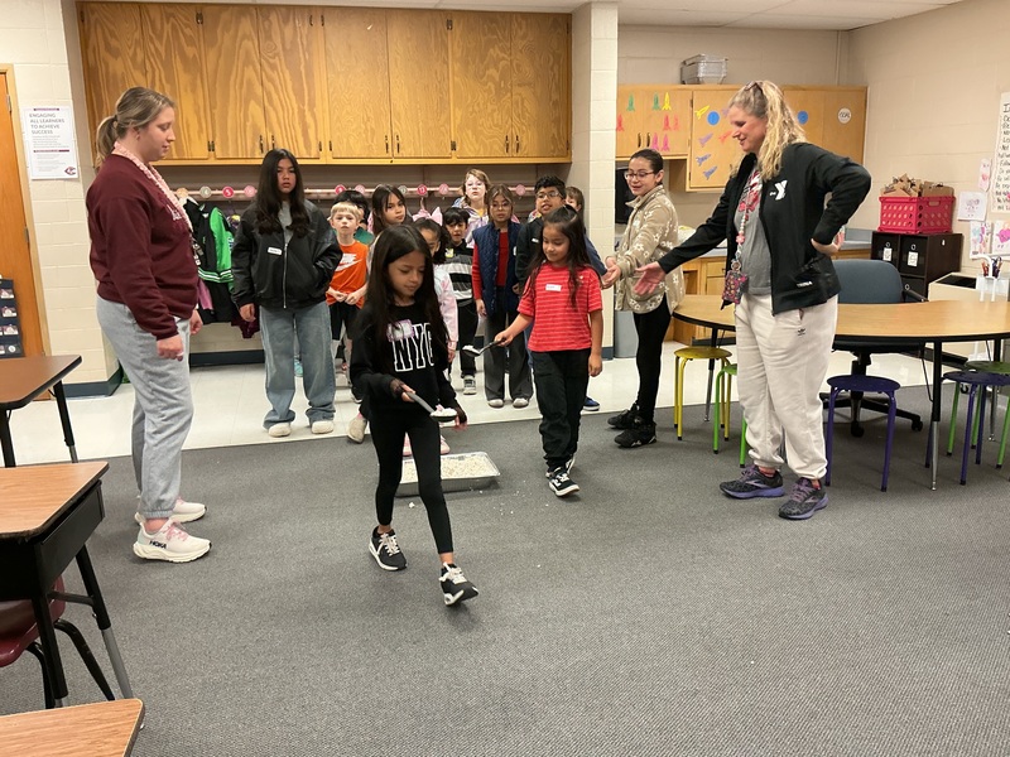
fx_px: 846
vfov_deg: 48.2
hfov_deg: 61.7
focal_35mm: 29
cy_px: 378
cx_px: 505
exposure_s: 1/60
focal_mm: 3
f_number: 1.8
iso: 100
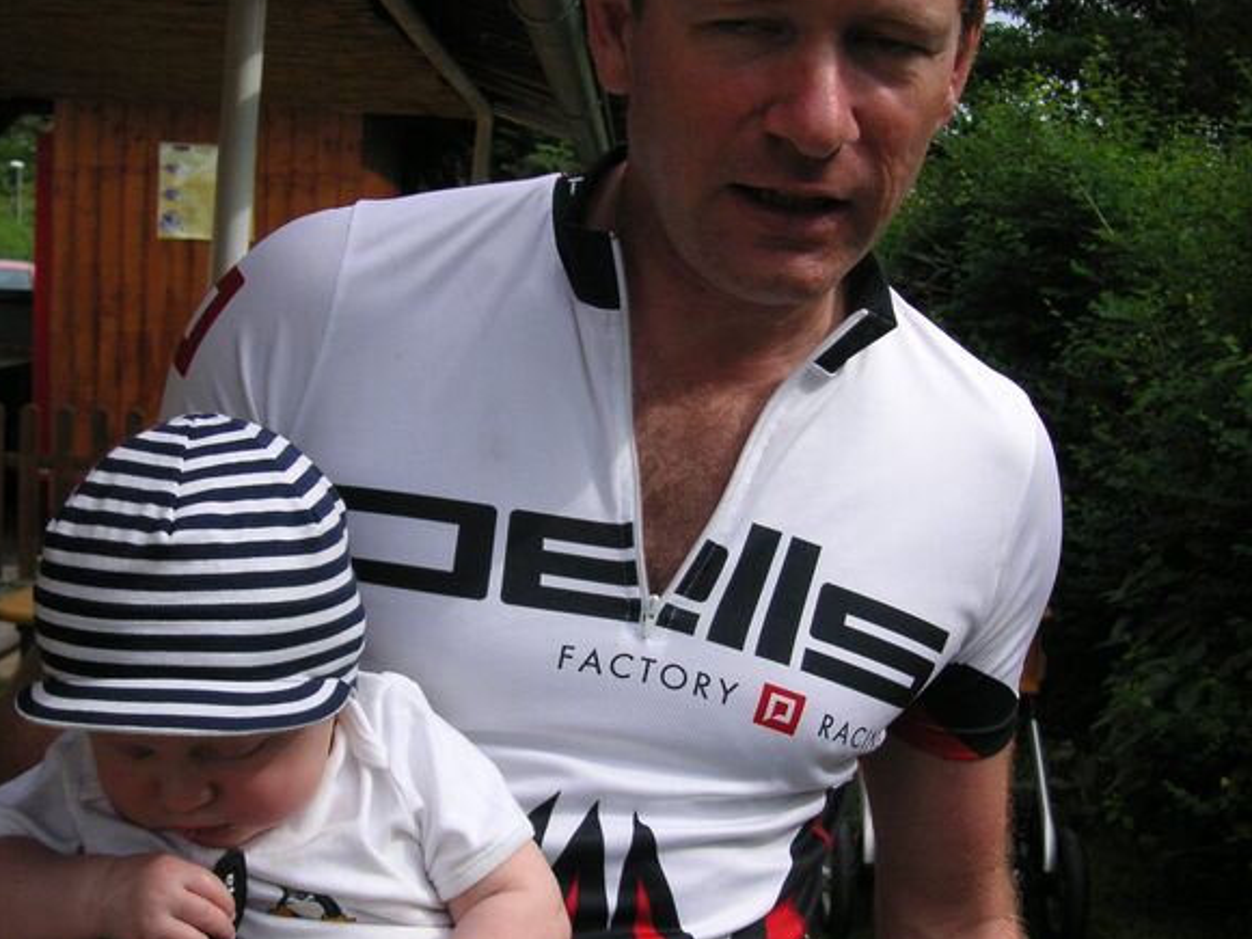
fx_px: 1845
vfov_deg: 28.5
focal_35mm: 51
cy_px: 579
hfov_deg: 37.2
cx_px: 443
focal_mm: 6.1
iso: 50
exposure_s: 1/750
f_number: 2.8
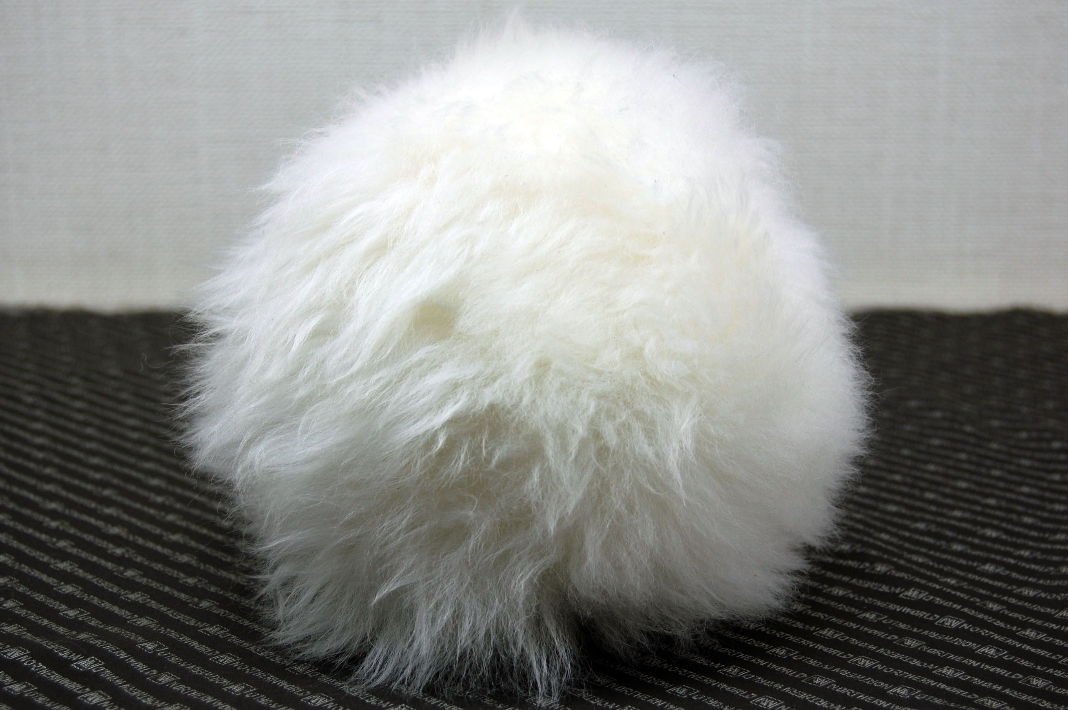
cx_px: 524
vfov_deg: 21.5
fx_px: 1867
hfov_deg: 31.9
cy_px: 361
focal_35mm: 63
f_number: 5.6
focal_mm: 38
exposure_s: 1/125
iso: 200
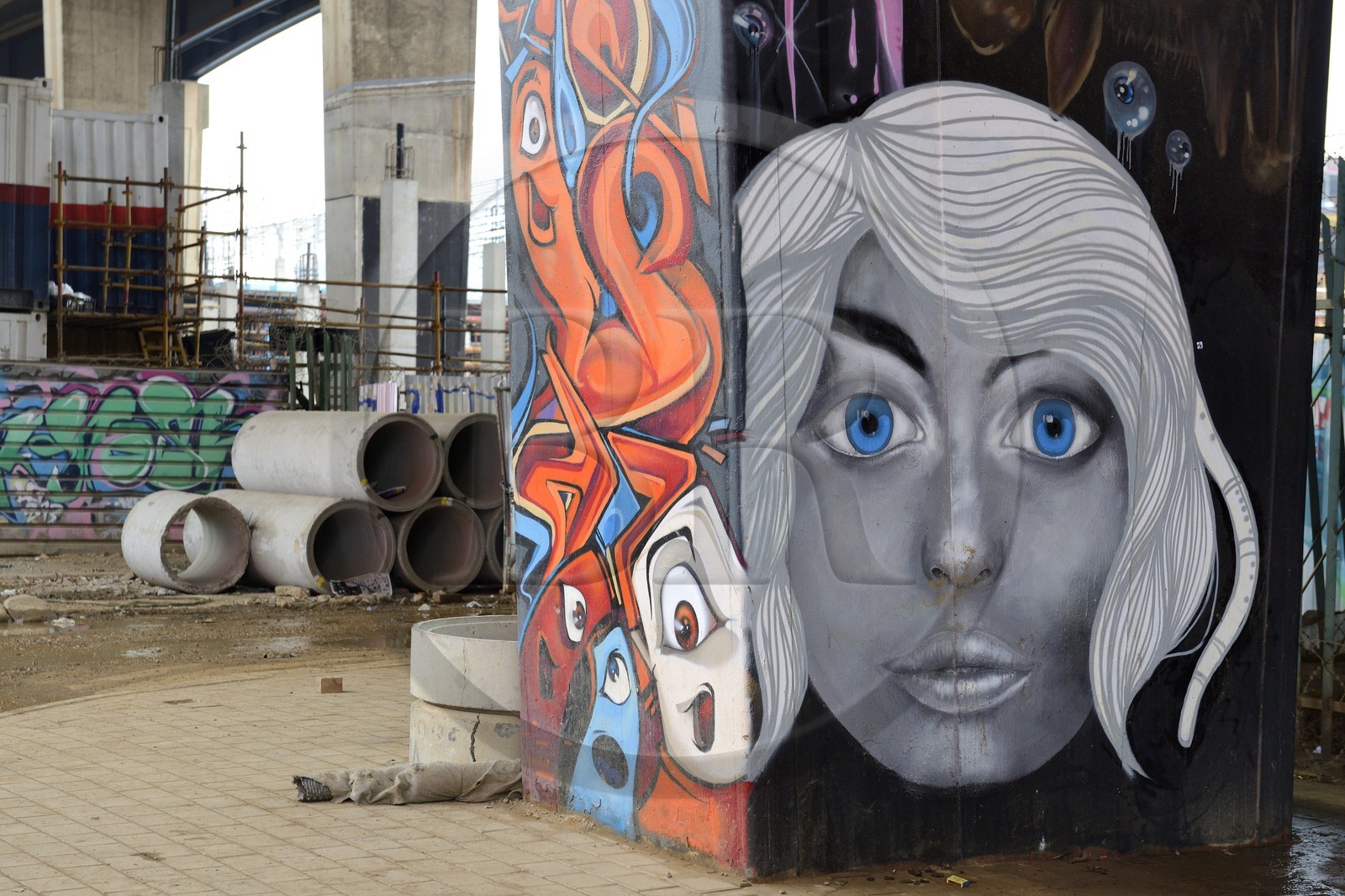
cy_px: 448
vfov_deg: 22.6
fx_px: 2241
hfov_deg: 33.4
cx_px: 672
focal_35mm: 60
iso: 800
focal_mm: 60
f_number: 5
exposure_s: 1/160
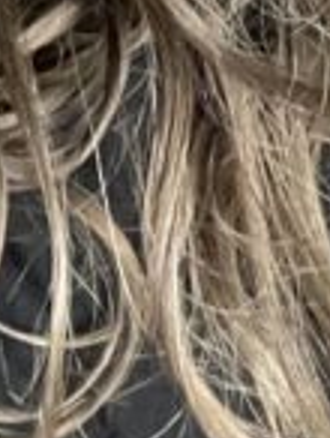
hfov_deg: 8.7
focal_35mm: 171
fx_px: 2167
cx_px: 340
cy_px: -796
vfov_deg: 9.5
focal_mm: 2.71
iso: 400
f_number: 2.2
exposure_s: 1/52
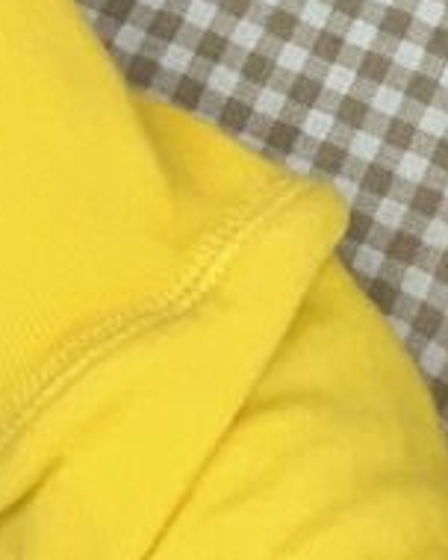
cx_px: 592
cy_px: -840
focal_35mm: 274
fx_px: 4541
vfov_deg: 6.7
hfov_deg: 5.6
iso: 125
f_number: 2.4
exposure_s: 1/119
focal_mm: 6
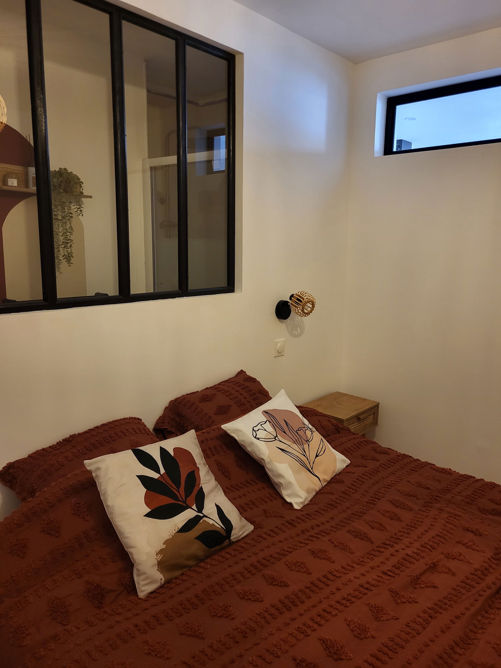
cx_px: 250
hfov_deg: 53.1
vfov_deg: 67.3
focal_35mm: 26
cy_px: 334
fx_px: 502
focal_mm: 5.4
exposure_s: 1/50
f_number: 1.8
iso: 250
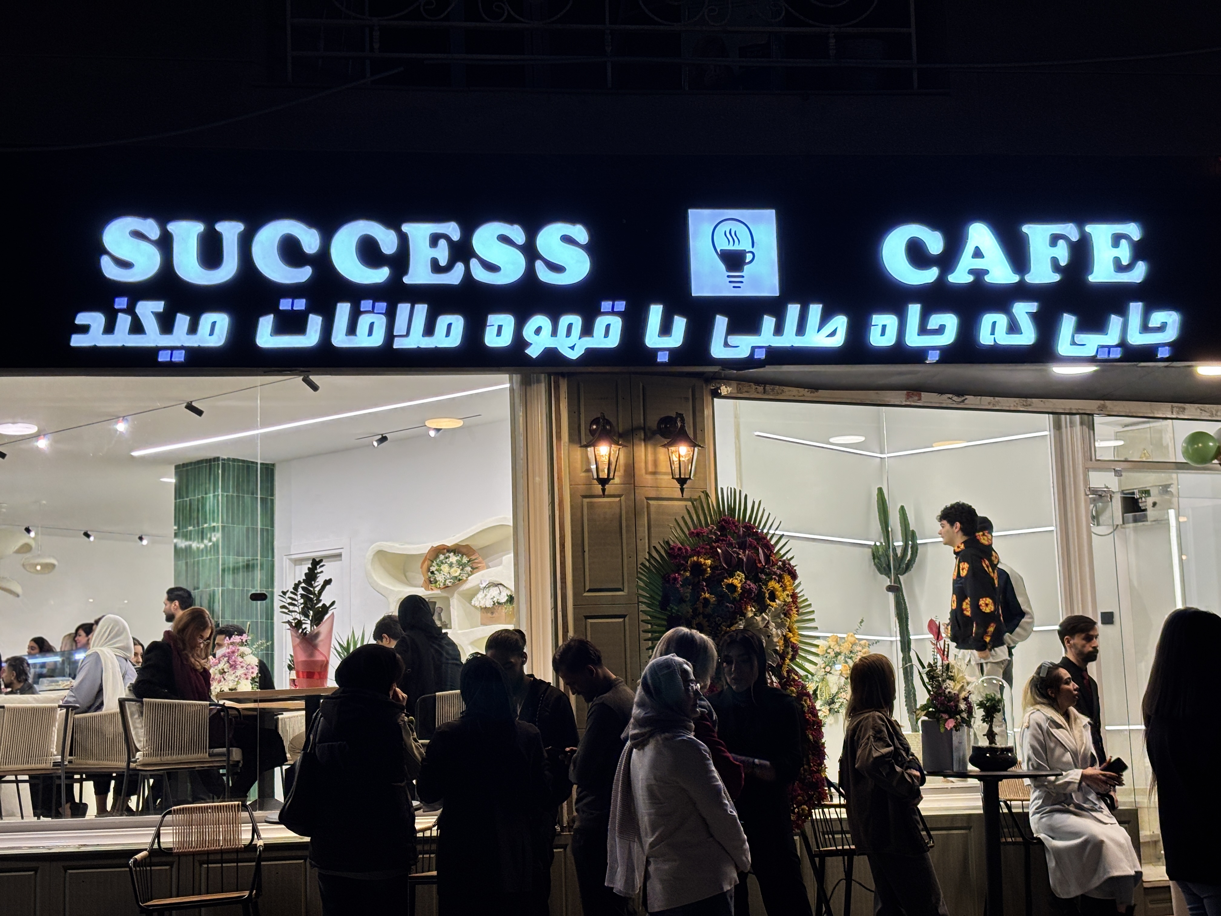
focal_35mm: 52
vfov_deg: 28.0
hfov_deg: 36.8
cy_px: 458
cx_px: 610
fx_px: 1834
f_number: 1.6
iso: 40
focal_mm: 5.96
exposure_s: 1/100
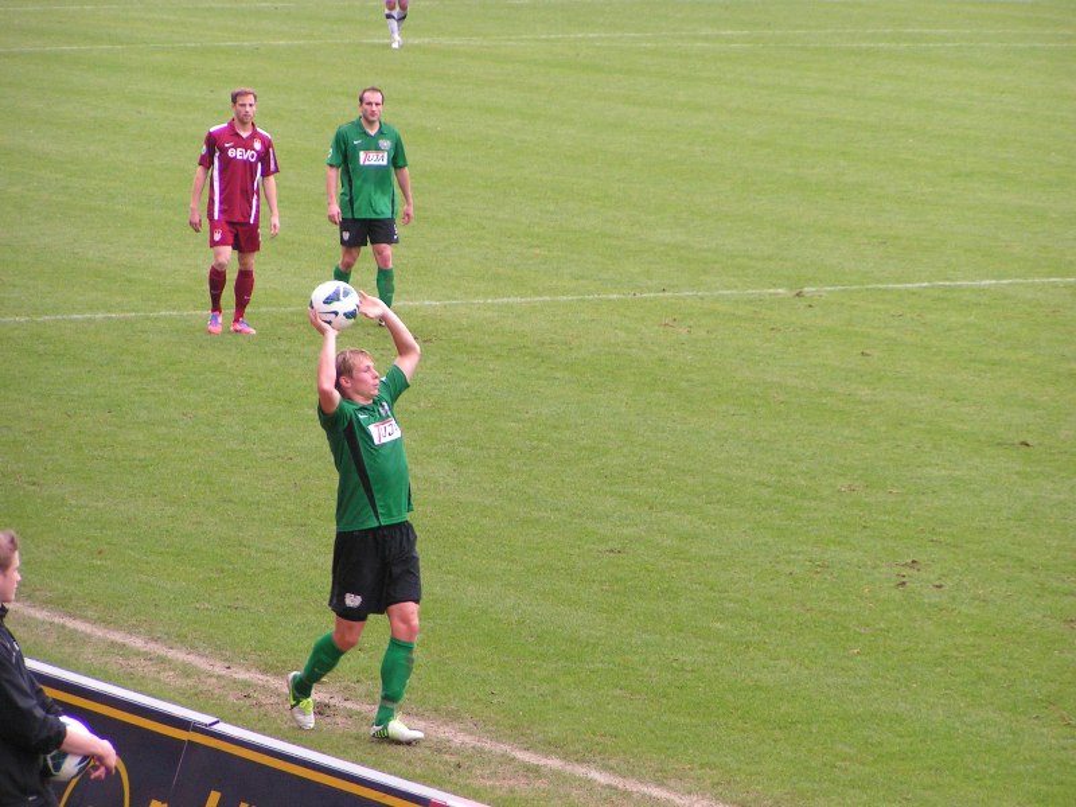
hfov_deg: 8.4
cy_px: 404
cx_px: 538
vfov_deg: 6.3
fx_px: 7336
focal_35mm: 236
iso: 200
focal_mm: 36.1
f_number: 3.5
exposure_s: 1/250
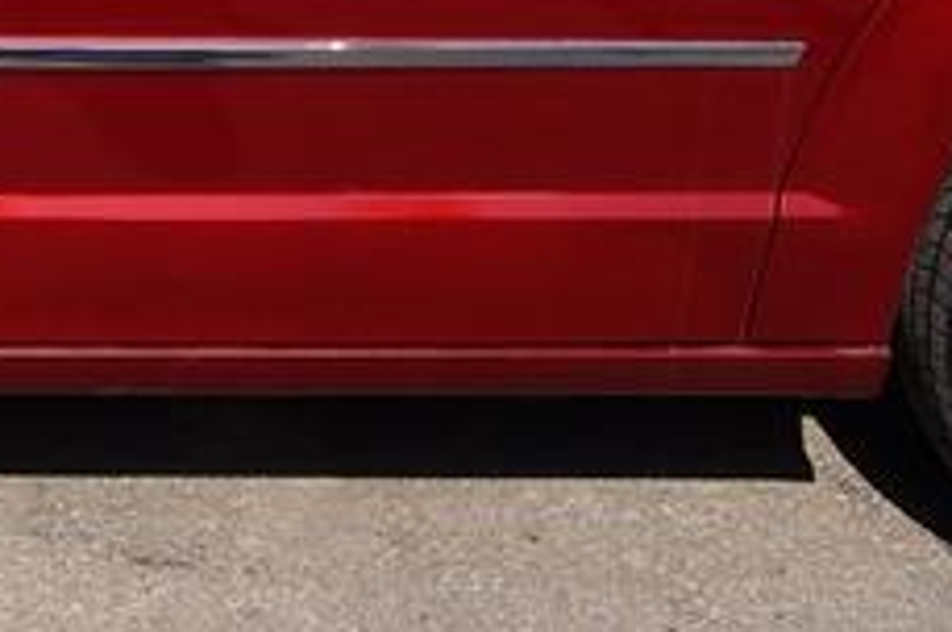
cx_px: -29
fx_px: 2218
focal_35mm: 84
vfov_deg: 15.3
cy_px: -220
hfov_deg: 23.1
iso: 100
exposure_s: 1/200
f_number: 10
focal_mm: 10
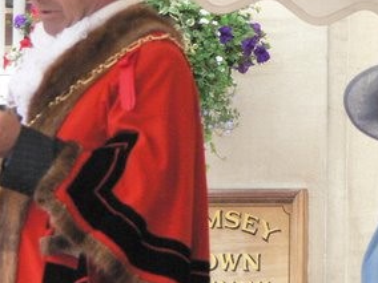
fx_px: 7971
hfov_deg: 2.7
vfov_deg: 2.0
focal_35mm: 730
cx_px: 148
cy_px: 100
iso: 400
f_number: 5
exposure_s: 1/400
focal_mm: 72
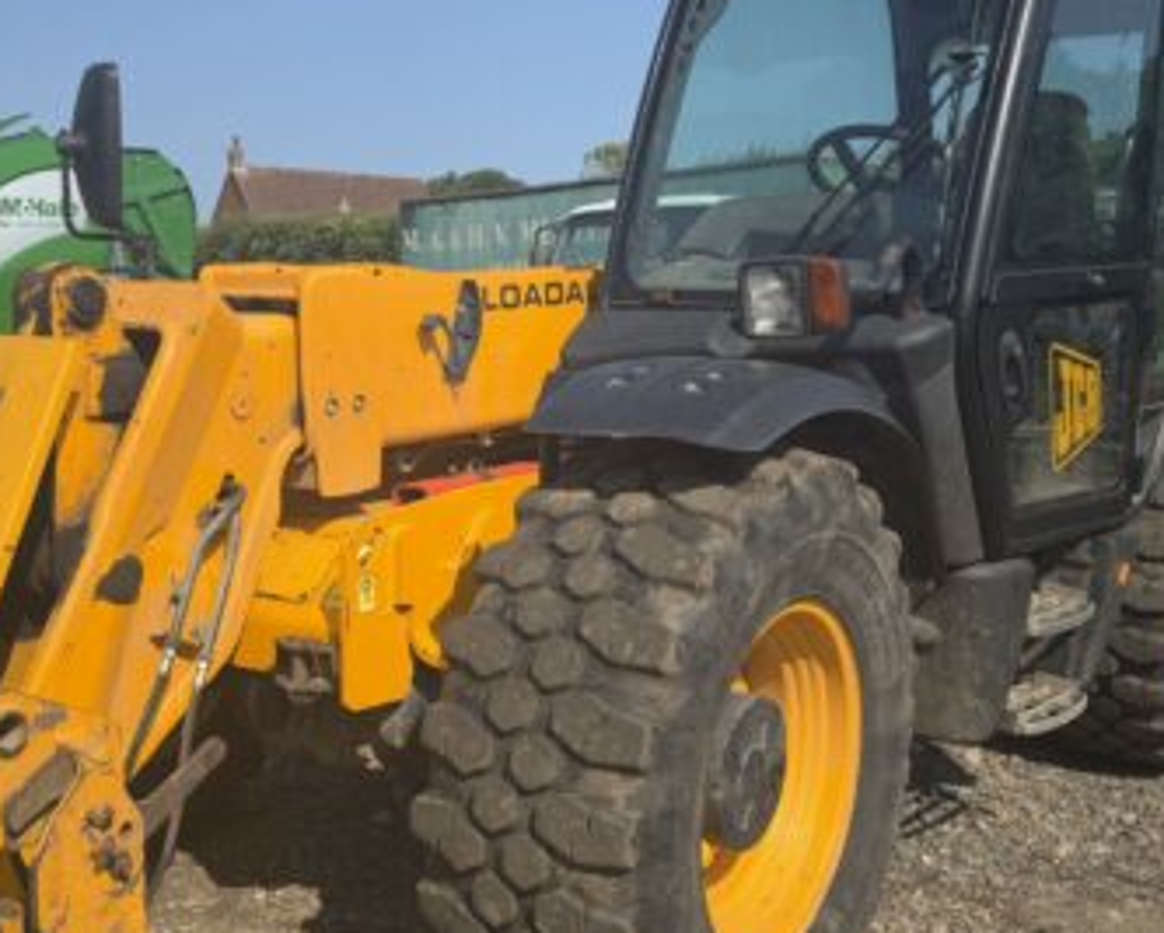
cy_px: 531
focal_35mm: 45
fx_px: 1552
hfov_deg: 41.1
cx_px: 528
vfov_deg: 33.4
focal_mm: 6.76
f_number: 1.78
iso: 80
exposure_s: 1/4405
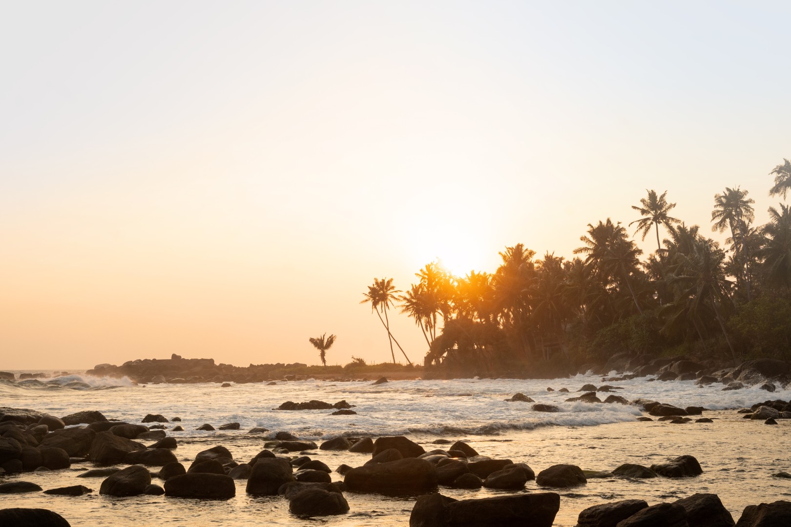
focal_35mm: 48
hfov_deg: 41.1
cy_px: 264
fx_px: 1055
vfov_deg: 28.1
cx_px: 396
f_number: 8
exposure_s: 1/250
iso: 200
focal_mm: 32
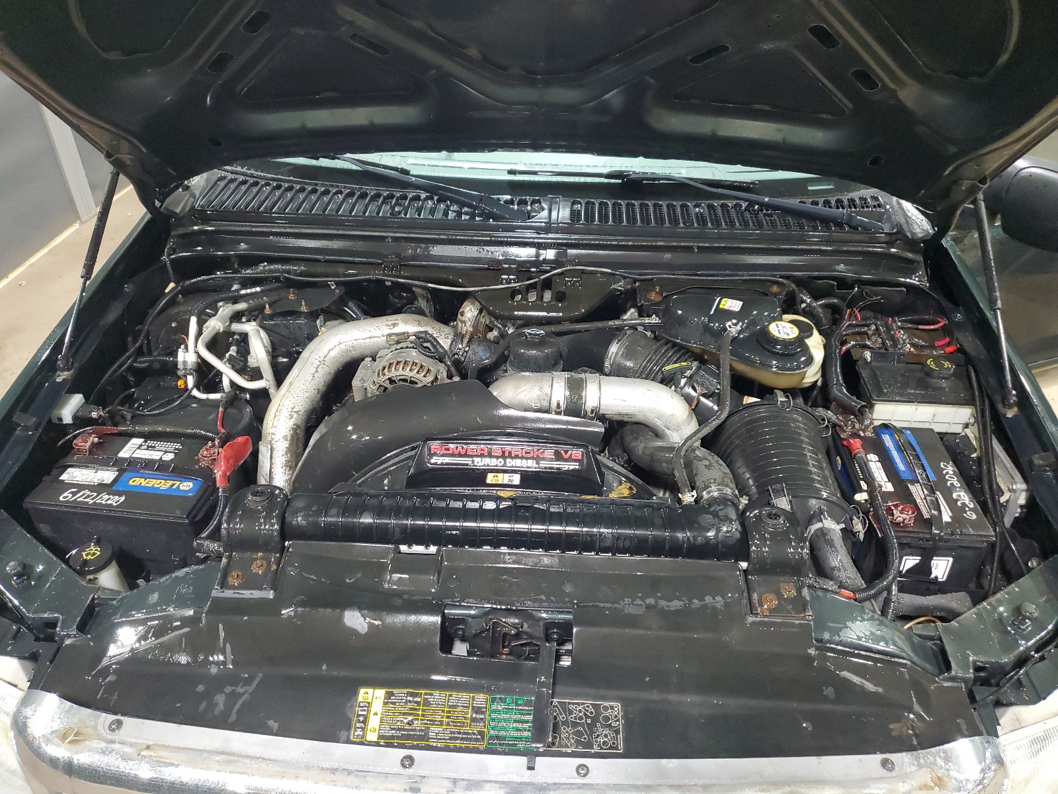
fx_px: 795
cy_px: 397
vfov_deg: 53.1
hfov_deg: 67.3
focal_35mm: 26
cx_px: 529
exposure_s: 1/60.2
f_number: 1.5
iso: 331
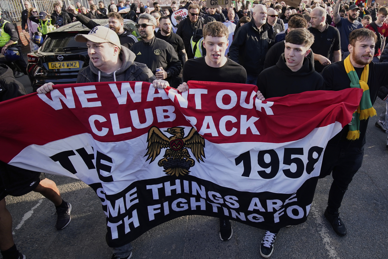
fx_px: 248
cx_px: 242
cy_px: 94
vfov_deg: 54.4
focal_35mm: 23
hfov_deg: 74.8
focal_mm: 16
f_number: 4
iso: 640
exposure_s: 1/1000
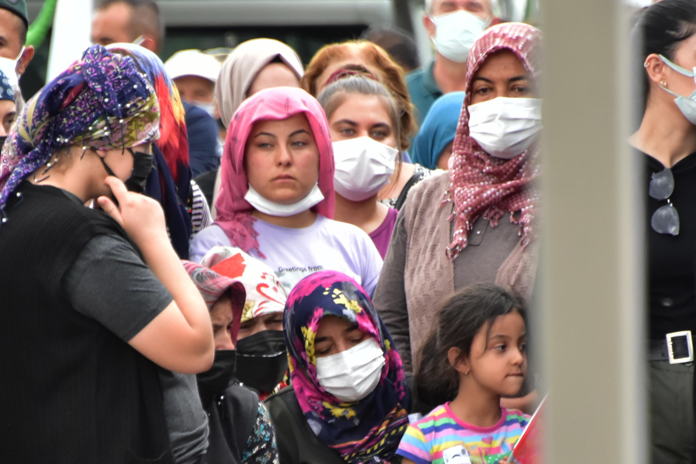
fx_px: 16472
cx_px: 314
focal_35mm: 852
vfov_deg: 1.6
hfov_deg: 2.4
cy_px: 377
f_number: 5.6
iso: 1600
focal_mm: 300
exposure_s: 1/500
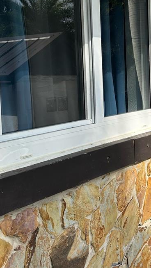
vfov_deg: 39.4
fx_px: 370
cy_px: 91
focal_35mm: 52
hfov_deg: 22.9
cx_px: 106
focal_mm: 5.7
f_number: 1.5
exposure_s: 1/2841
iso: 50
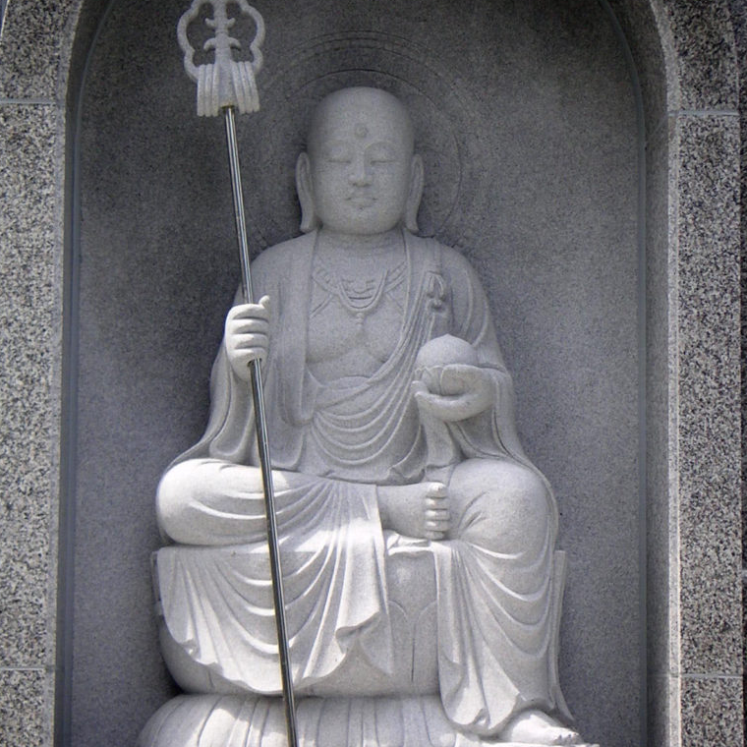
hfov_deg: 15.6
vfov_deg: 15.6
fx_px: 2734
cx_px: 372
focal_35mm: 112
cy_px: 386
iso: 64
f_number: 3.6
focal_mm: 12.3
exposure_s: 1/350
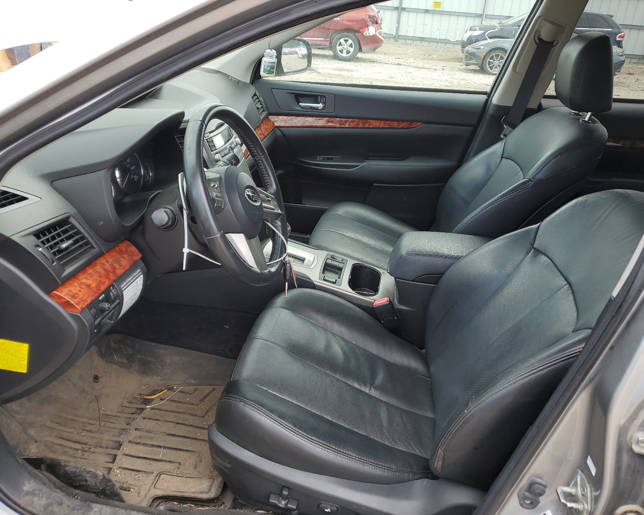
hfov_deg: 62.2
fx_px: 534
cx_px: 335
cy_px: 266
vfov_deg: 51.5
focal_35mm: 28
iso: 50
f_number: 1.5
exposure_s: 1/400
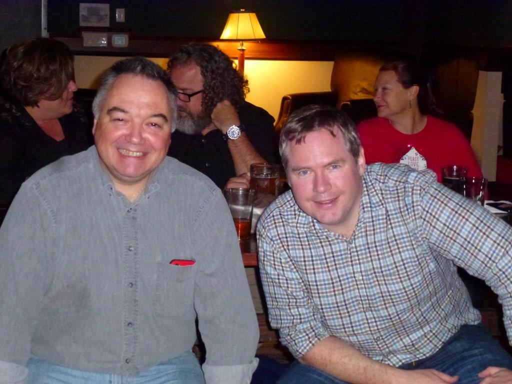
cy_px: 192
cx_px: 256
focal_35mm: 71
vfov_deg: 20.7
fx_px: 1050
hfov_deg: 27.4
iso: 1000
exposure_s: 1/60
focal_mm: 12.7
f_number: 4.7
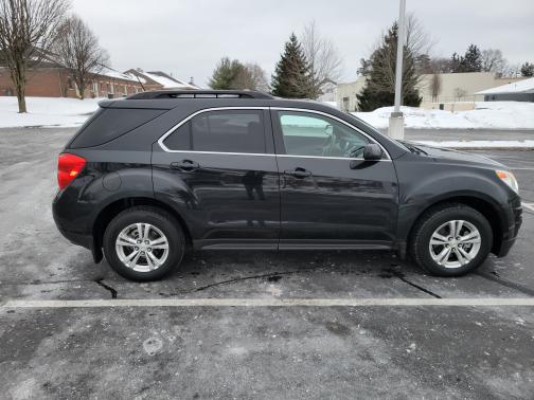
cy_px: 200
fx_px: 401
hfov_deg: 67.3
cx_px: 267
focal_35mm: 26
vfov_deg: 53.1
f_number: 1.8
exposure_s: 1/120
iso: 125
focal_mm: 5.4
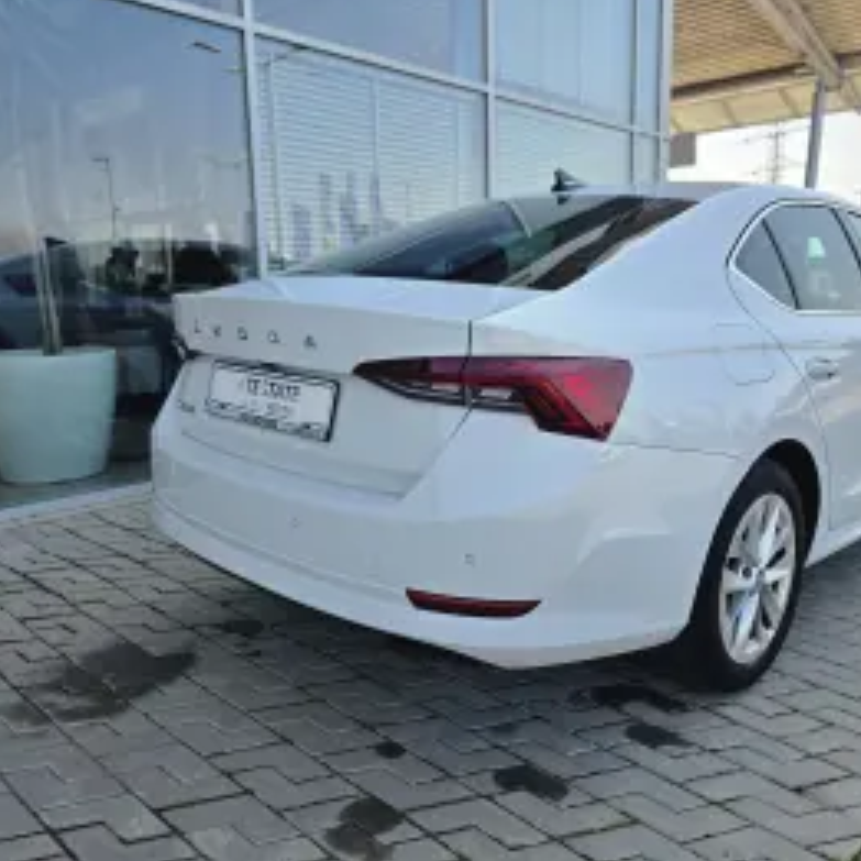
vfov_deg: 57.3
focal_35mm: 28
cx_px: 498
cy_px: 419
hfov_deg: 57.0
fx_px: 788
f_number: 1.7
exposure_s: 1/3788
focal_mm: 6.3
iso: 80
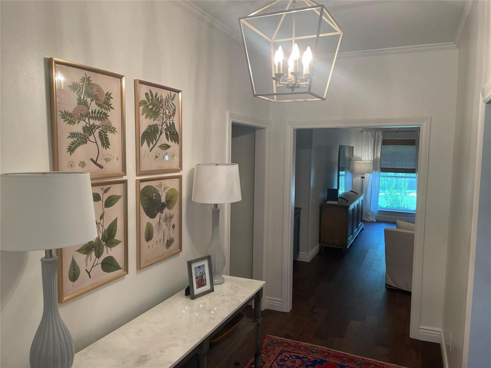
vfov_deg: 53.1
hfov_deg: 67.3
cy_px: 184
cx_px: 246
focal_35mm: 26
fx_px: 369
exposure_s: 1/120
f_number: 1.6
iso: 64
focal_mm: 4.2
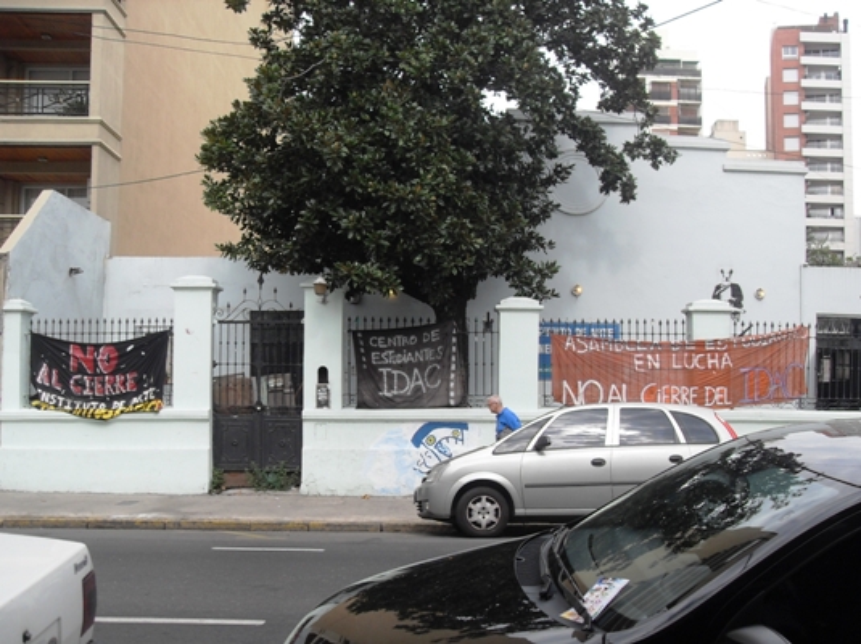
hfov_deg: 54.0
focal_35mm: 34
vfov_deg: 41.7
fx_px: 845
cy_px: 322
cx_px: 430
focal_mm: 6.3
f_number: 7
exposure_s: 1/90
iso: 80
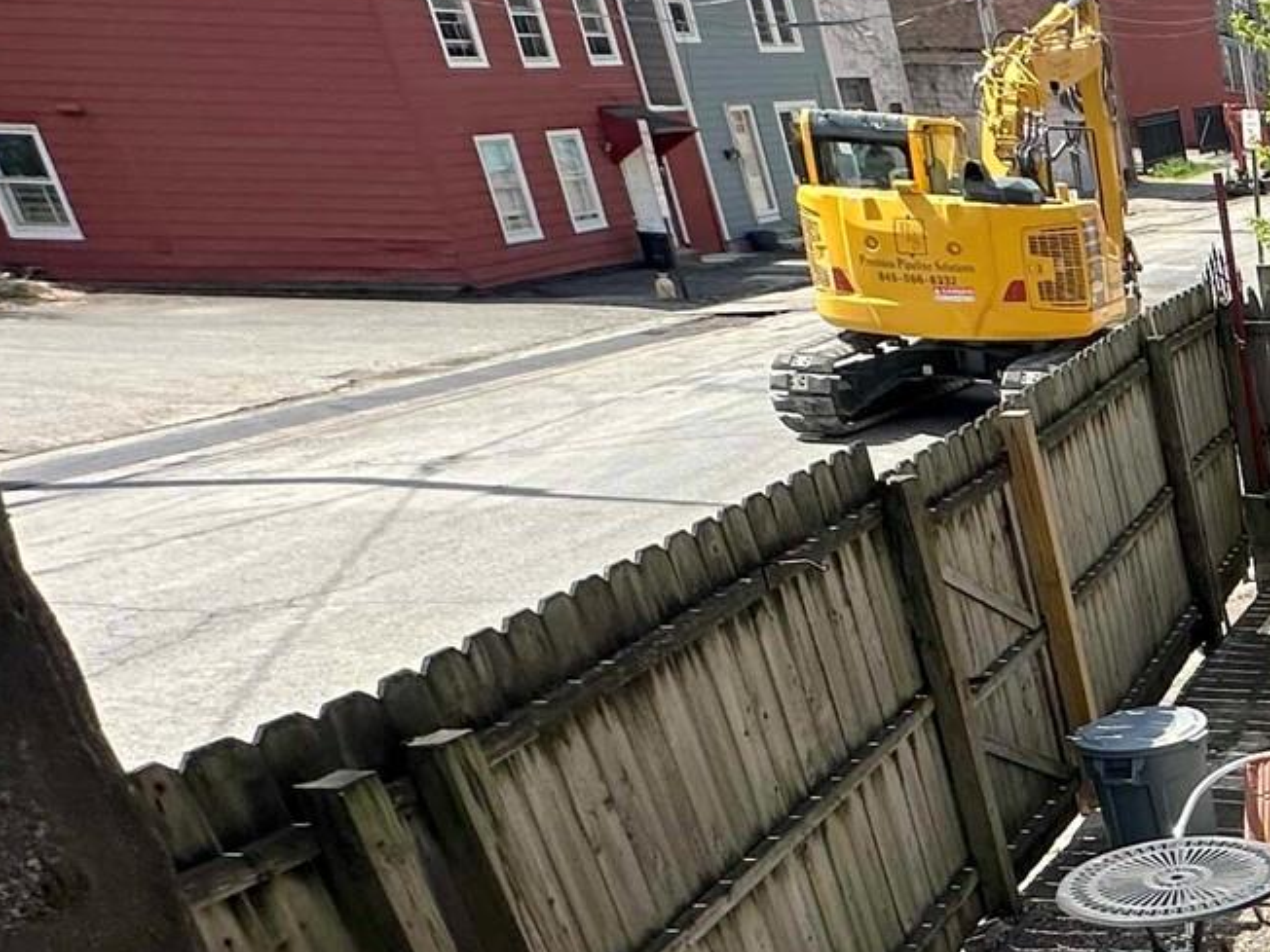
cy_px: 843
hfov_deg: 28.2
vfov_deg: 31.5
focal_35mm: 44
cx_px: 1911
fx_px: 1614
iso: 40
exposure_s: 1/882
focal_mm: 2.22
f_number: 2.2
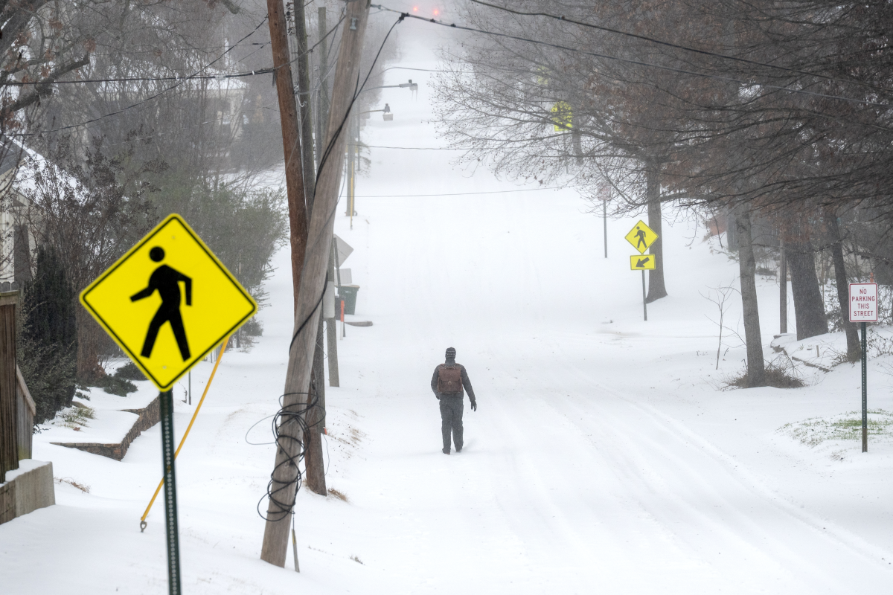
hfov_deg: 10.3
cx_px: 446
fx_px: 4961
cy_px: 298
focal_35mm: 200
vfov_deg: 6.9
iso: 1000
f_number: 5.6
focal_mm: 200
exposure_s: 1/320
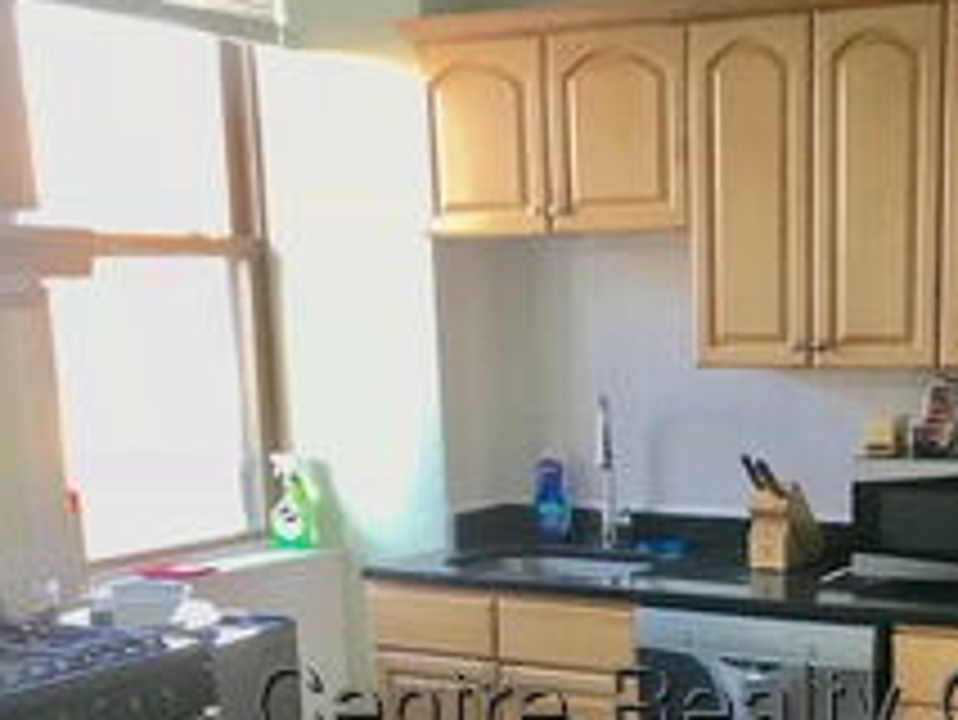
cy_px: 695
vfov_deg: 23.9
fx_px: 1634
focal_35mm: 59
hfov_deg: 32.0
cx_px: 740
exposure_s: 1/15
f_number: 1.8
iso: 40
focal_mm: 3.99
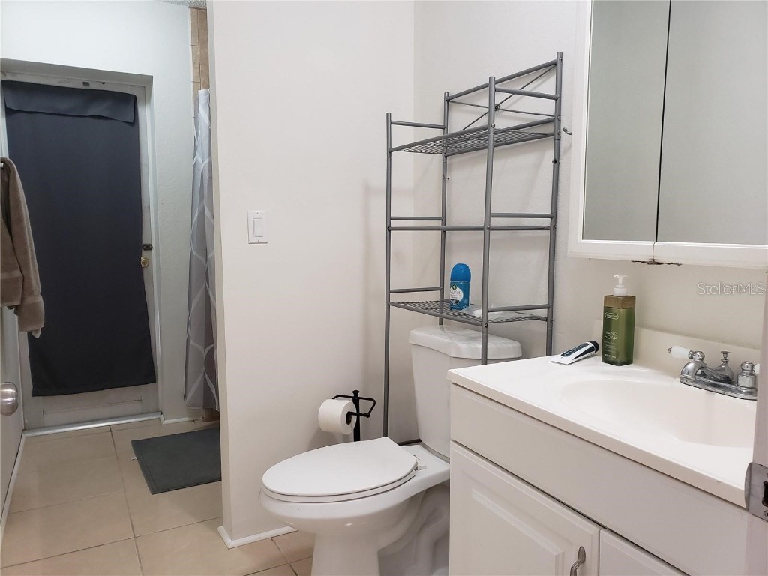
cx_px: 384
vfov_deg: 53.1
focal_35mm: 26
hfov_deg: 67.3
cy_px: 288
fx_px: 577
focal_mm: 4.3
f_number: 2.4
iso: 320
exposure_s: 1/60
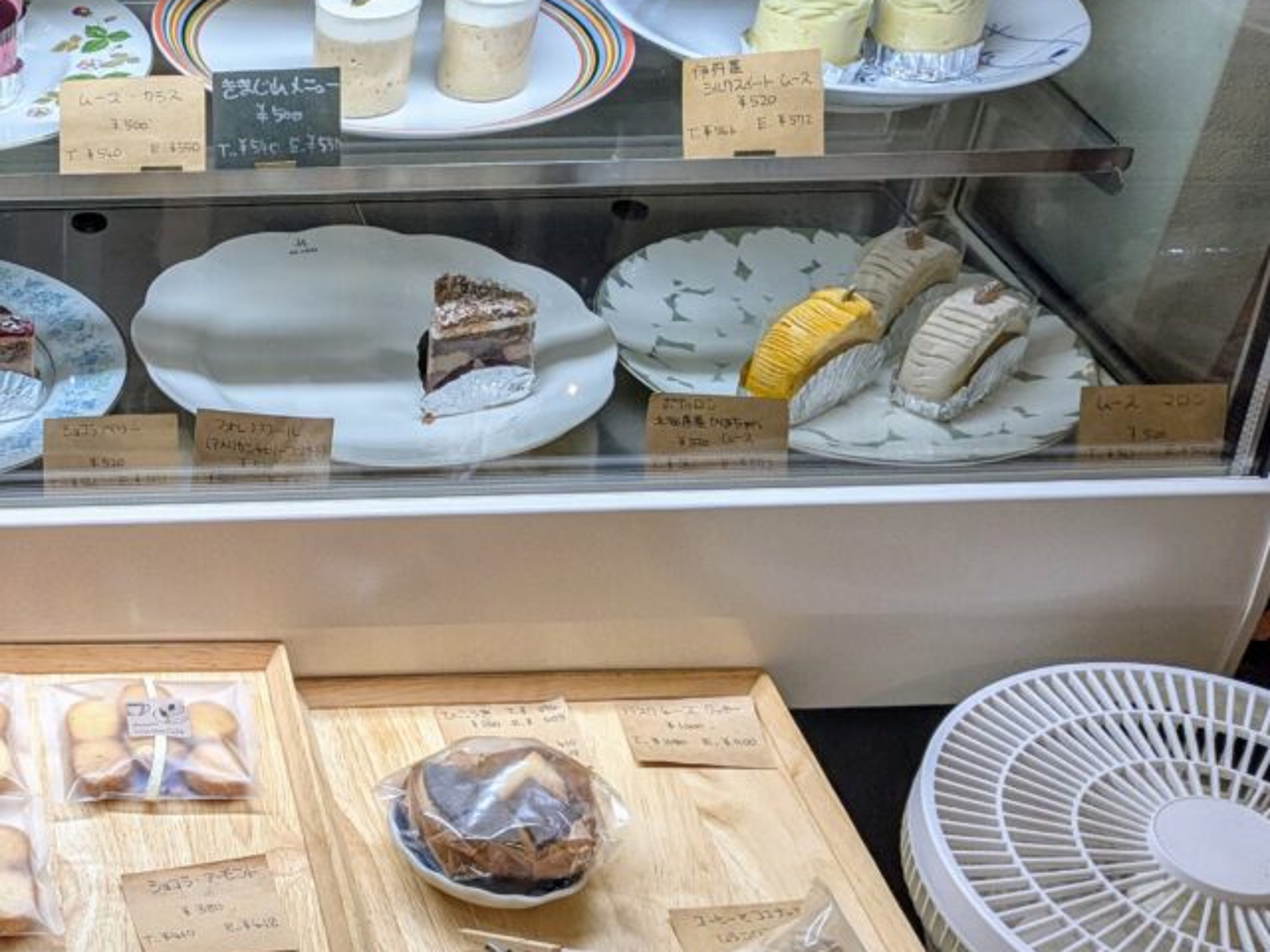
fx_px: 1981
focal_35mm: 54
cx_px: 32
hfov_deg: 32.9
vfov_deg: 27.0
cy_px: 482
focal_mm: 4.38
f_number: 1.73
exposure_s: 1/60
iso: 61
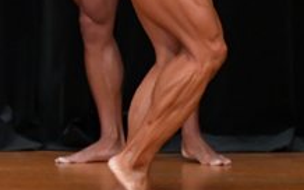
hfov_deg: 2.0
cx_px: -197
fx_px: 8537
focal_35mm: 1031
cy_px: -70
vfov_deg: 1.3
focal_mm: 190
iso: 4000
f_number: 5.6
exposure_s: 1/400
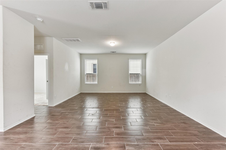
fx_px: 100
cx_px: 113
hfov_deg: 96.7
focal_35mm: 16
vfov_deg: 73.7
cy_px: 75
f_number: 8
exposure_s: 1/25
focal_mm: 16
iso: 400
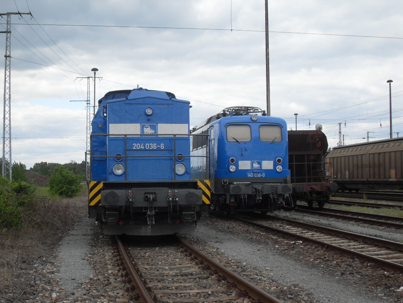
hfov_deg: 32.7
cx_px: 202
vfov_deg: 24.8
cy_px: 152
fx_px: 687
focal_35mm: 59
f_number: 3.7
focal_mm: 10.1
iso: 80
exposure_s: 1/500
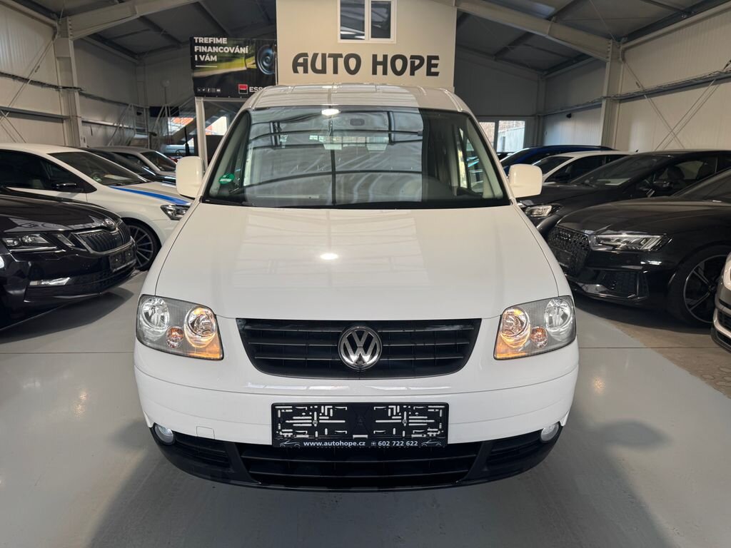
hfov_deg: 71.6
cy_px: 274
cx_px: 366
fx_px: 507
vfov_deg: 56.8
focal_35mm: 24
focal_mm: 6.76
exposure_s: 1/100
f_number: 1.78
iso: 80
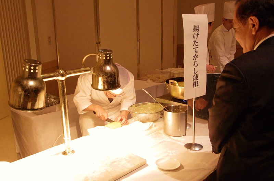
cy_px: 90
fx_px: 239
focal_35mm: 32
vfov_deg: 41.5
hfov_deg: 59.6
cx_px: 137
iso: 2500
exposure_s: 1/100
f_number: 7.1
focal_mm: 21
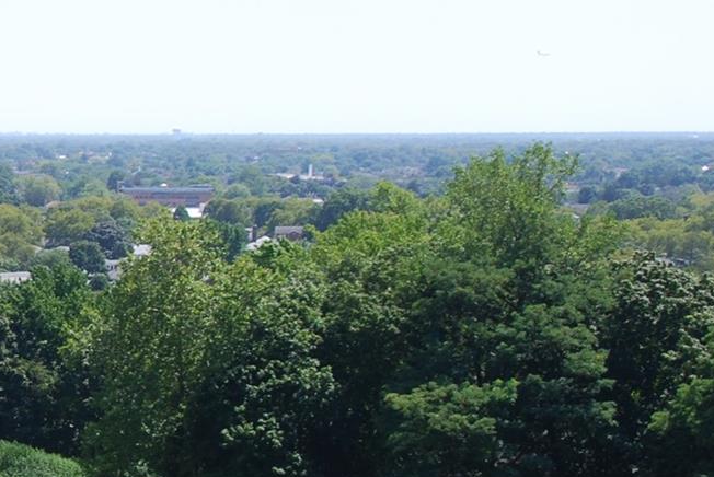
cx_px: -385
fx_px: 2243
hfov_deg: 16.4
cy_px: 416
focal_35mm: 113
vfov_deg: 12.1
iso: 100
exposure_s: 1/200
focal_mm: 24
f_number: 7.1
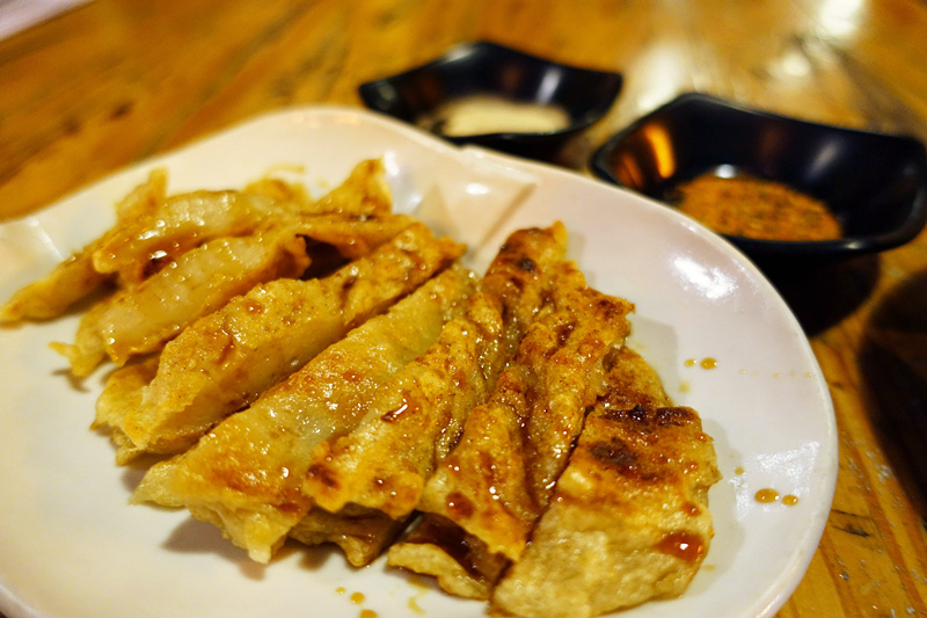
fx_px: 618
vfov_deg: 53.1
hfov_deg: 73.8
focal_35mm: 24
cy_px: 309
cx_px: 464
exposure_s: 1/30
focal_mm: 8.8
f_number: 1.8
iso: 500
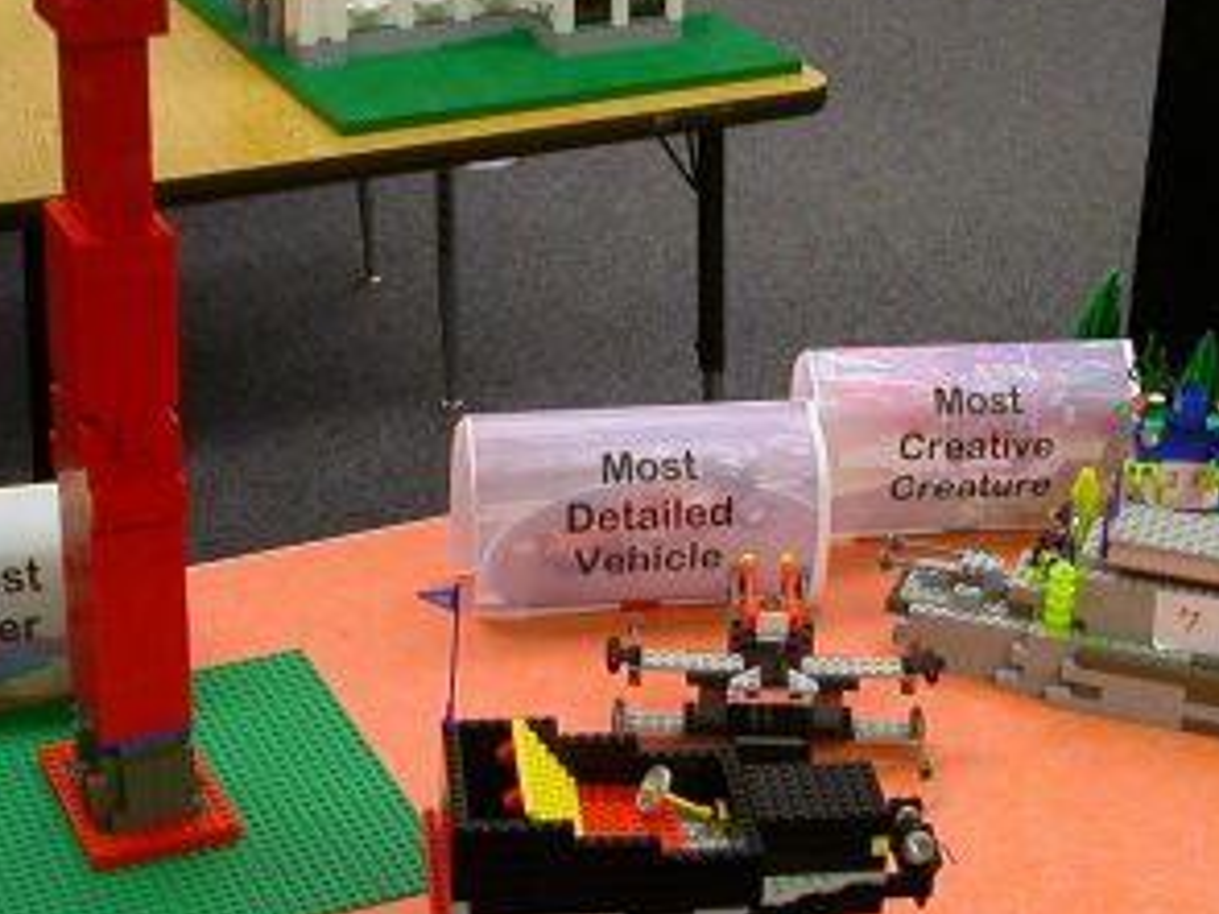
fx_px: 2570
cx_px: 752
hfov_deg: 26.6
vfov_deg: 20.1
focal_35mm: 73
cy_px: 515
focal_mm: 6.6
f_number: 2.9
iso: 100
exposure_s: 1/20.2
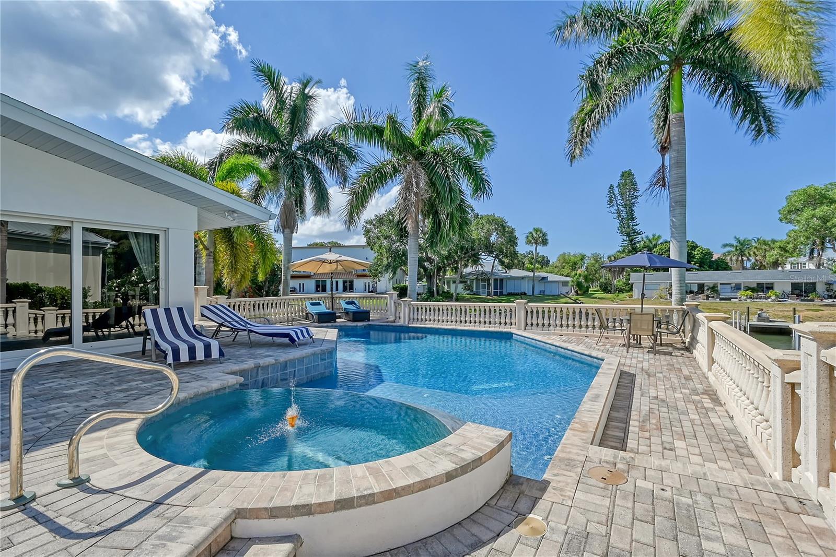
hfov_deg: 100.4
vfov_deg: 77.3
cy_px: 278
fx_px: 348
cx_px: 418
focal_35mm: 15
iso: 800
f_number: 10
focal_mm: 10
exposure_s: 1/8000
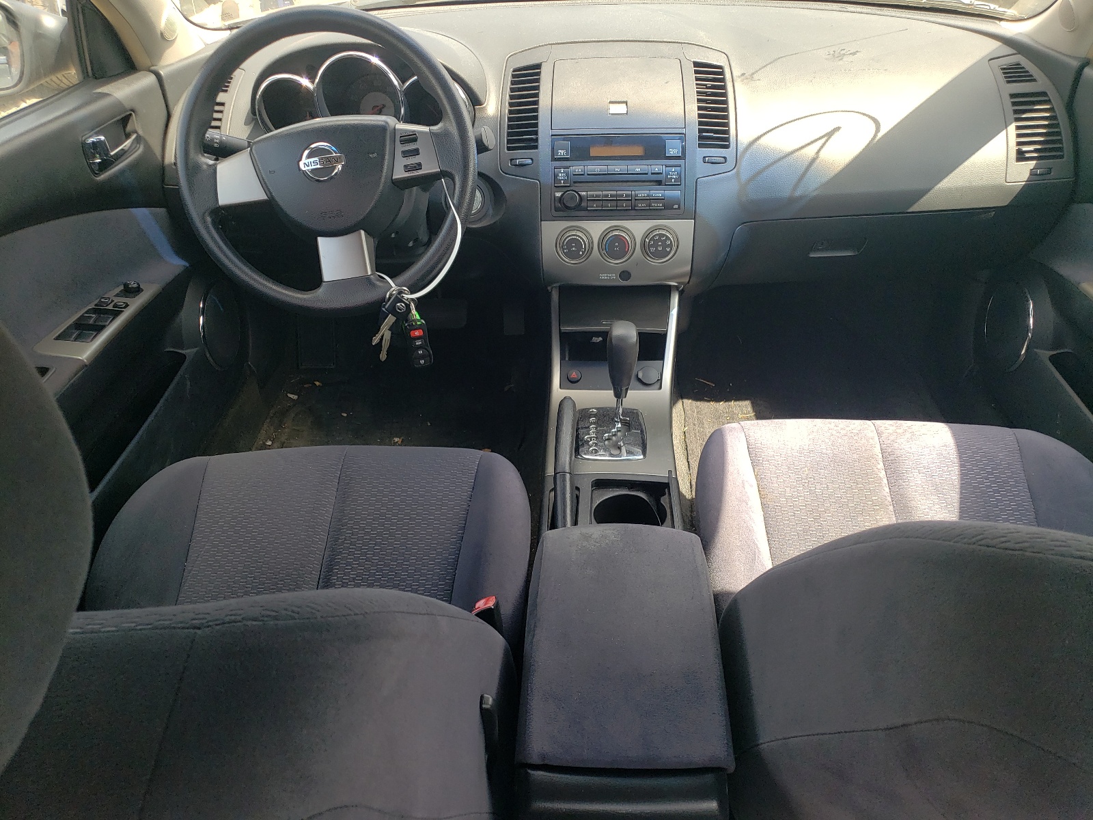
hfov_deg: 67.3
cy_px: 410
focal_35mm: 26
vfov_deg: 53.1
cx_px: 546
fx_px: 821
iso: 50
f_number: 1.5
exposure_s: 1/323
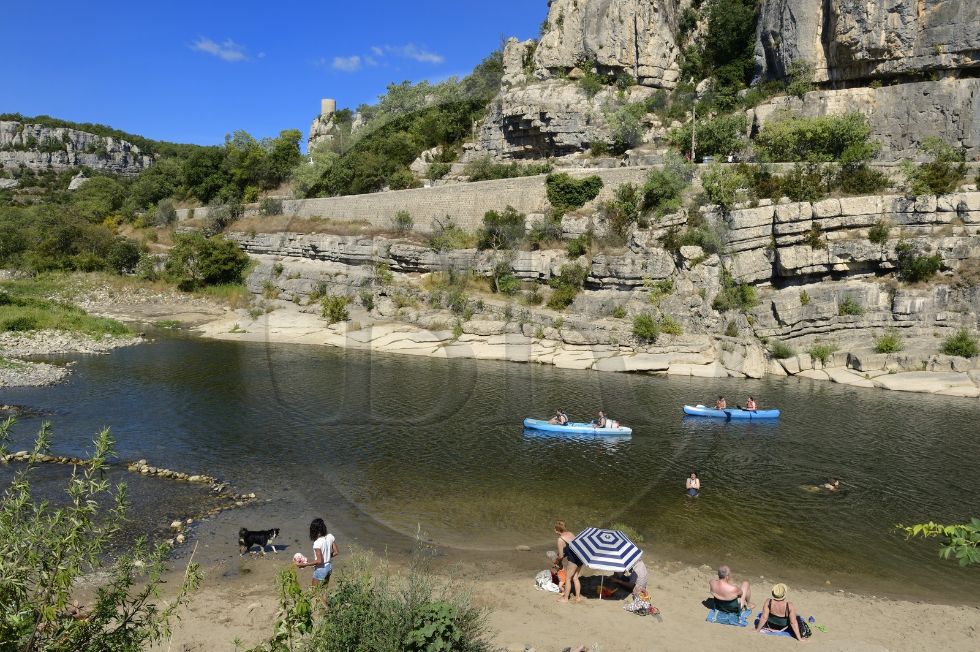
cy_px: 326
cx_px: 490
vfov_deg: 46.3
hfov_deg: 65.5
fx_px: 762
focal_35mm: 28
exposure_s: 1/250
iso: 200
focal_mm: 28
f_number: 11
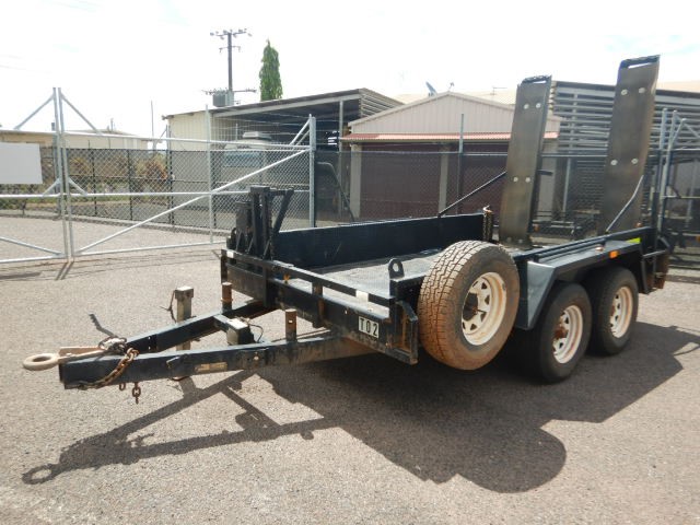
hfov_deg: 71.6
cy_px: 262
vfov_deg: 56.8
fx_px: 485
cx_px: 350
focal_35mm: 24
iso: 125
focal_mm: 4.3
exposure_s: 1/1000
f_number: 2.8
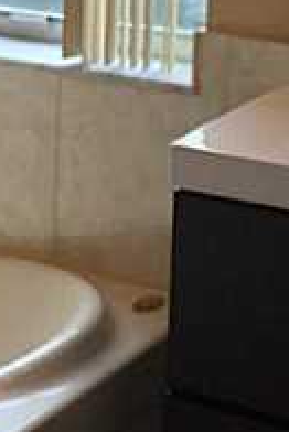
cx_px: -168
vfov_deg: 16.5
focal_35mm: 123
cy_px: 86
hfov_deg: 10.7
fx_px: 1478
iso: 50
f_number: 2.2
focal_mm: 4.15
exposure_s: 1/120
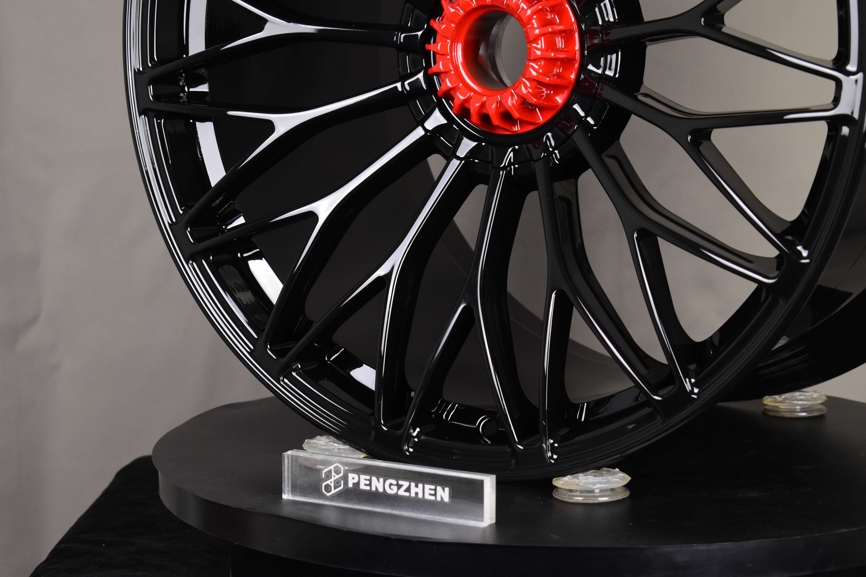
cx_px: 433
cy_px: 288
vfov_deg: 16.6
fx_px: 1984
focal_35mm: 82
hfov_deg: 24.6
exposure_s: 1/125
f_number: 6.3
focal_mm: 55
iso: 1600
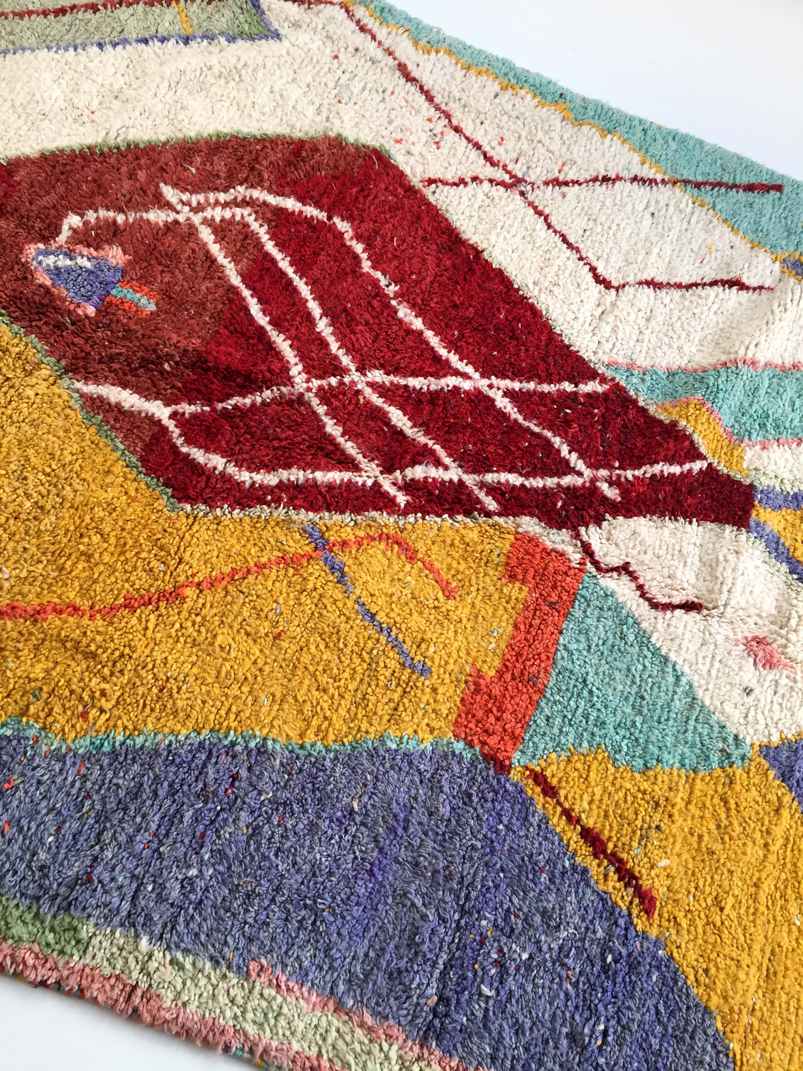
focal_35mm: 29
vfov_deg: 61.7
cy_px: 536
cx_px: 402
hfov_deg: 48.2
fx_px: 897
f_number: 2.2
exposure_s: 1/33
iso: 32
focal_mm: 4.15
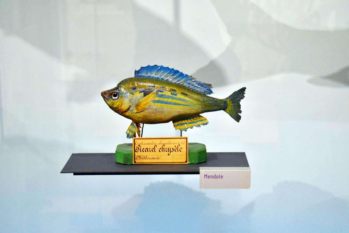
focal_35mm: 82
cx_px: 174
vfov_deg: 16.6
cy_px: 116
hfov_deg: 24.6
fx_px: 800
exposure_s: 1/60
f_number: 5.6
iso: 1600
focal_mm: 55
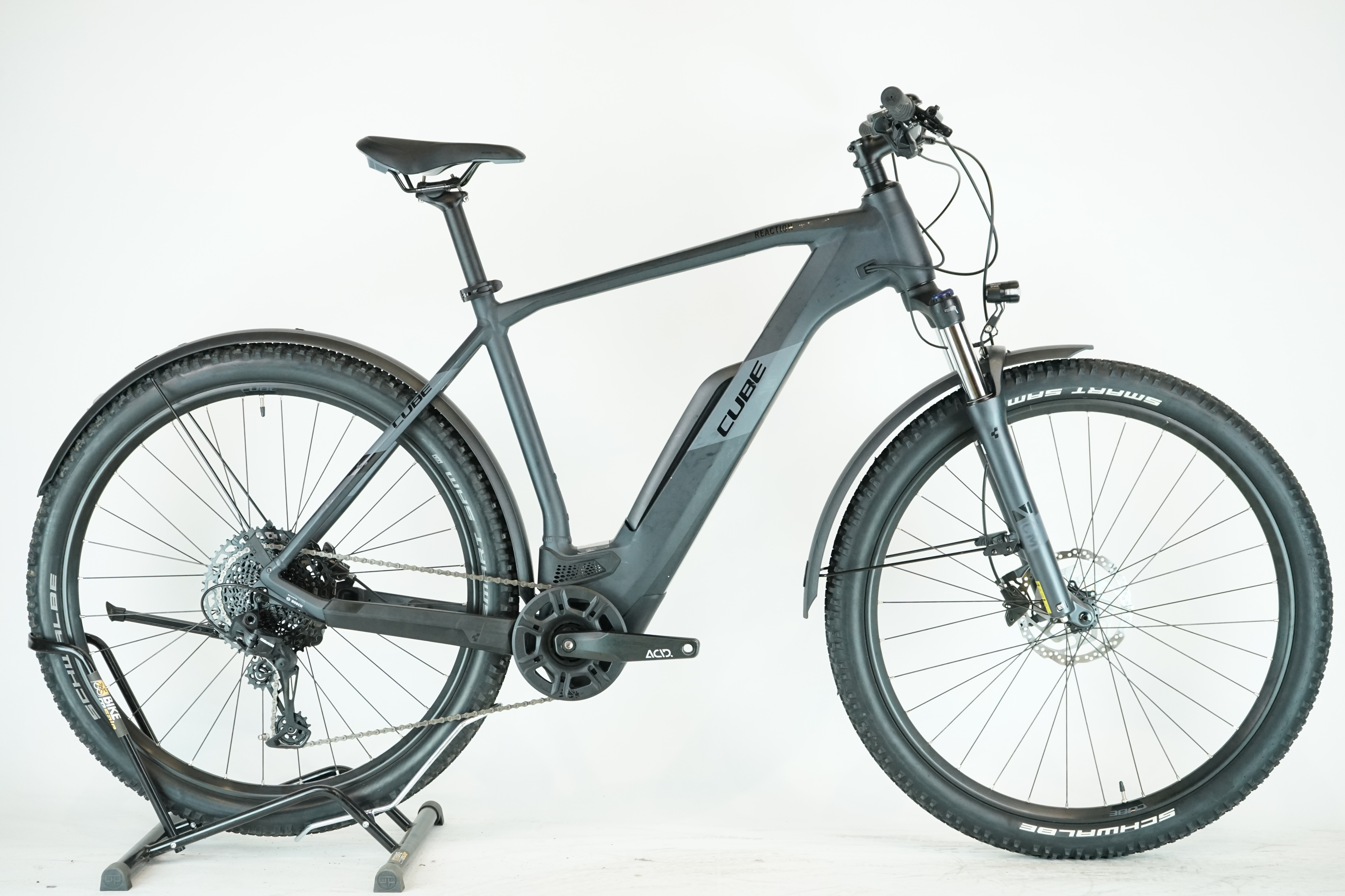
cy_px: 448
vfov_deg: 22.3
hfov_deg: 32.9
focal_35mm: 61
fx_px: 2279
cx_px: 672
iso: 2500
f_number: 6.3
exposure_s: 1/200
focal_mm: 61
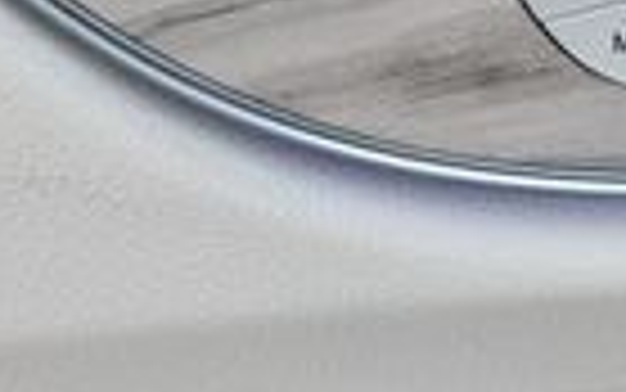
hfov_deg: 9.7
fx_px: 3516
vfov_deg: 6.4
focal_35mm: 206
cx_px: 1135
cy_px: 135
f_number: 5.6
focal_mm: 22
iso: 400
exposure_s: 1/250
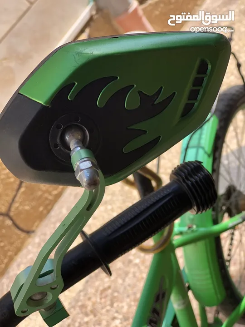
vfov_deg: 33.8
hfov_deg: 25.7
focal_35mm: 57
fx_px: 538
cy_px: 164
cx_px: 122
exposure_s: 1/209
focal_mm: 6.6
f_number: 2.8
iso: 20
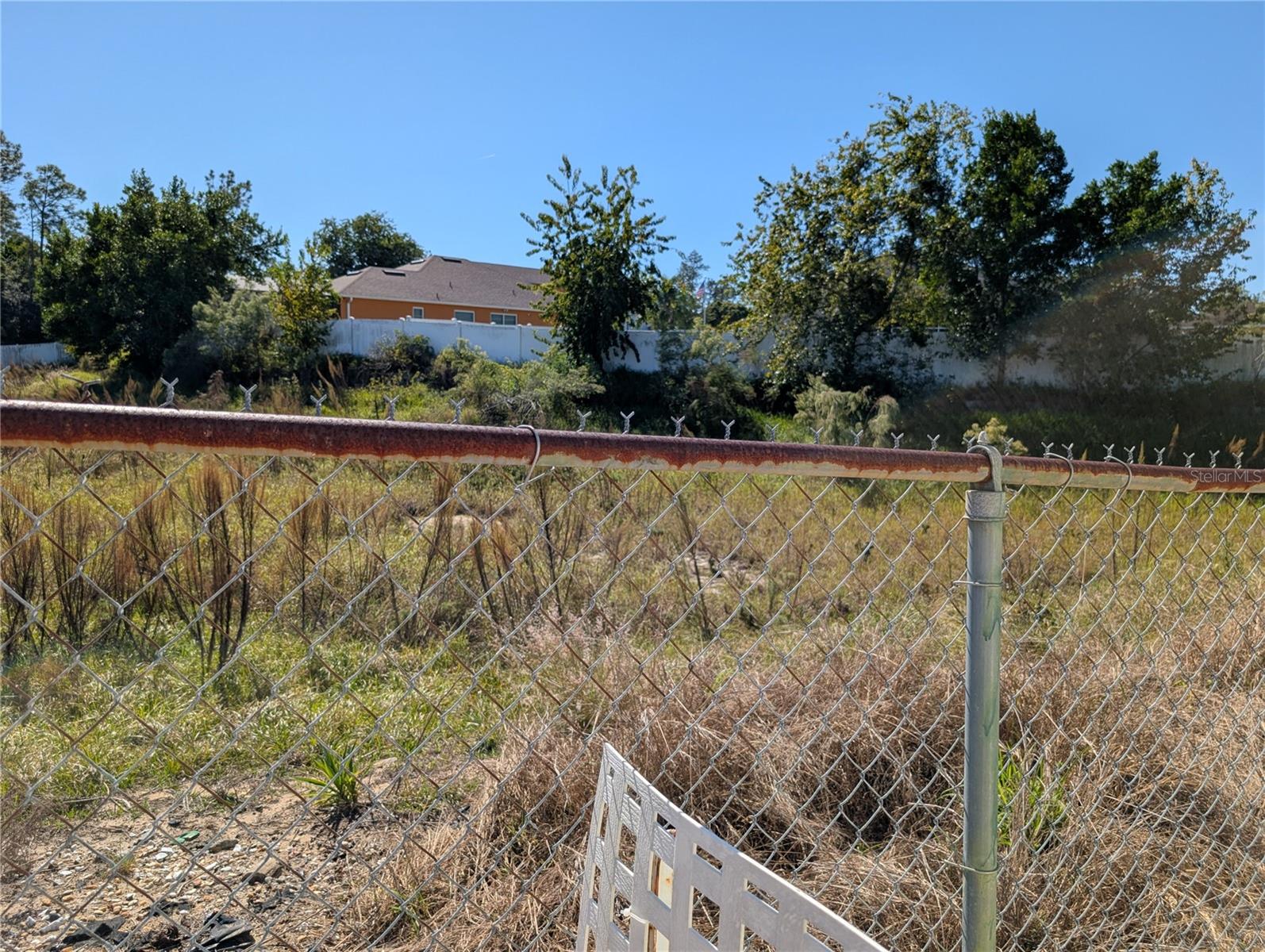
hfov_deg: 71.5
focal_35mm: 24
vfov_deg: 56.9
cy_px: 476
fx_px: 878
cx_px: 632
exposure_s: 1/1368
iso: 22
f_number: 1.68
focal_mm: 6.9
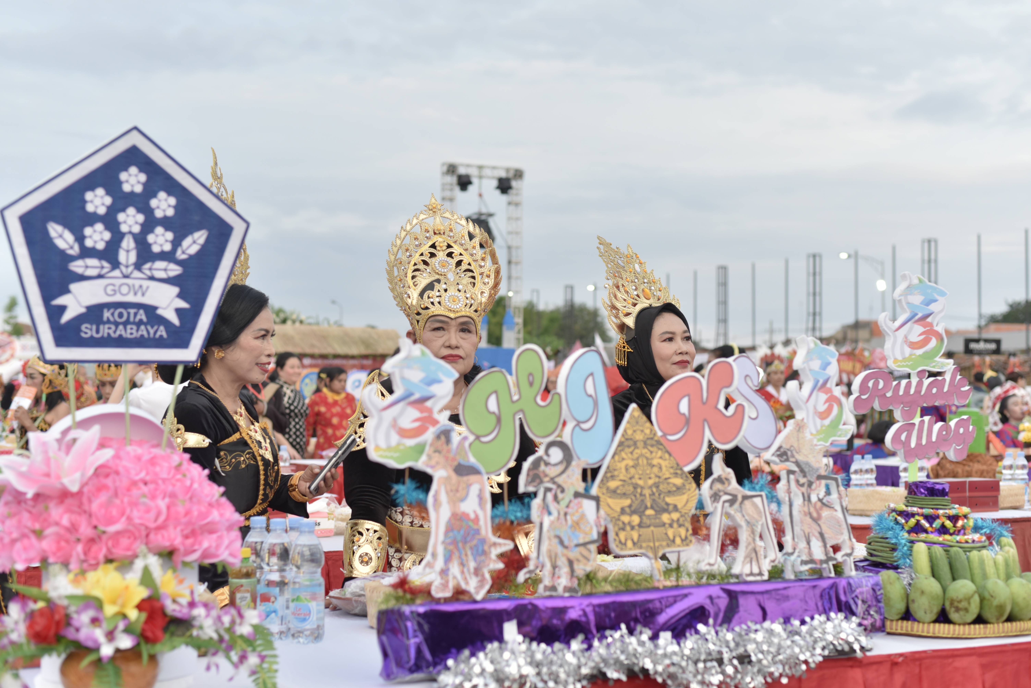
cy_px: 344
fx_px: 1432
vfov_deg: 27.0
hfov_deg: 39.6
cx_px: 516
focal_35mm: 50
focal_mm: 50
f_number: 1.8
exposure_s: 1/400
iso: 160
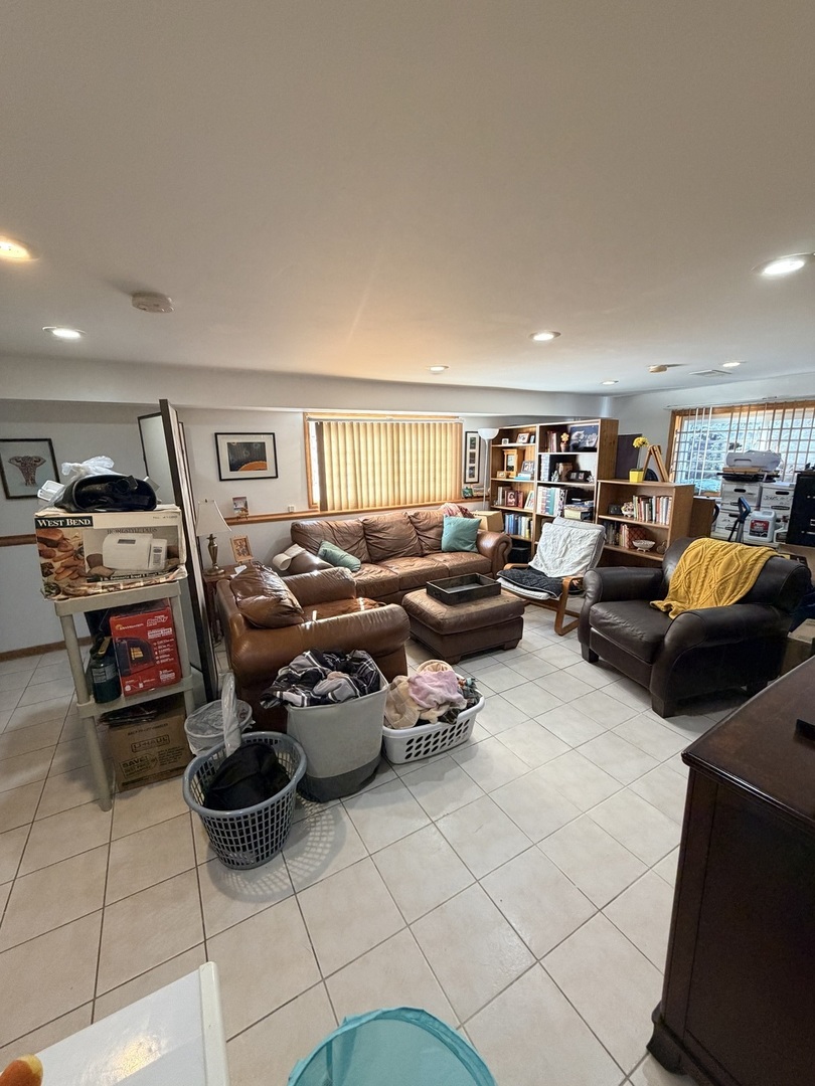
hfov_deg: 85.7
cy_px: 543
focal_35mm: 14
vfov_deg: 102.1
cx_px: 408
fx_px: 439
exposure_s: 1/60
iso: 320
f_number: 2.2
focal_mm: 2.22
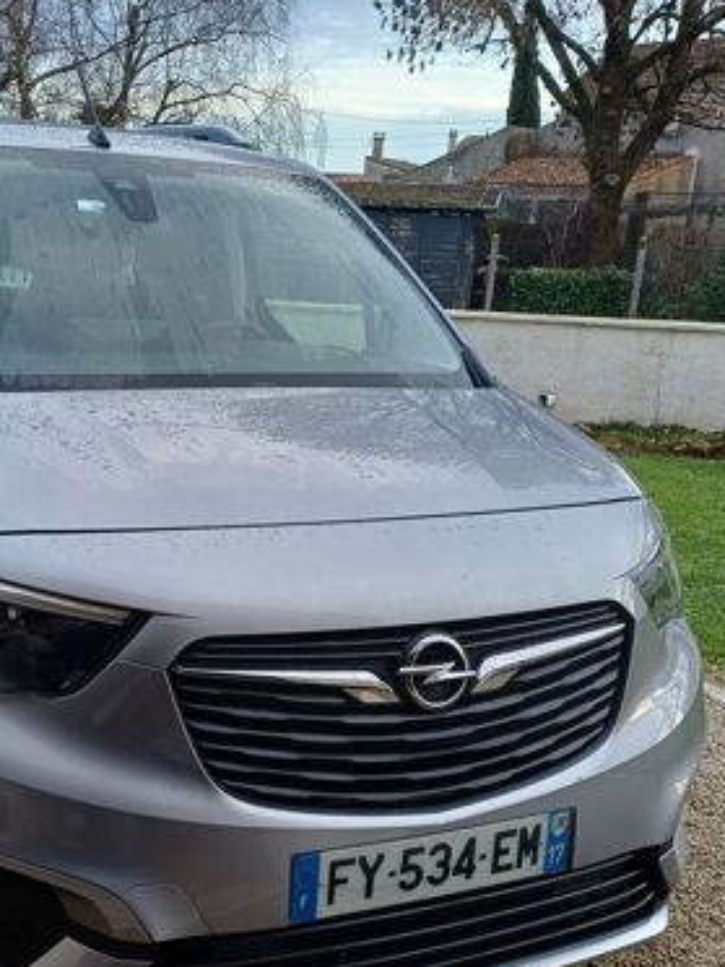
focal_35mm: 43
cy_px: 548
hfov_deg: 33.1
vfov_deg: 43.8
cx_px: 208
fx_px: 1201
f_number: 1.8
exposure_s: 1/100
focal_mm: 4.65
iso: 50
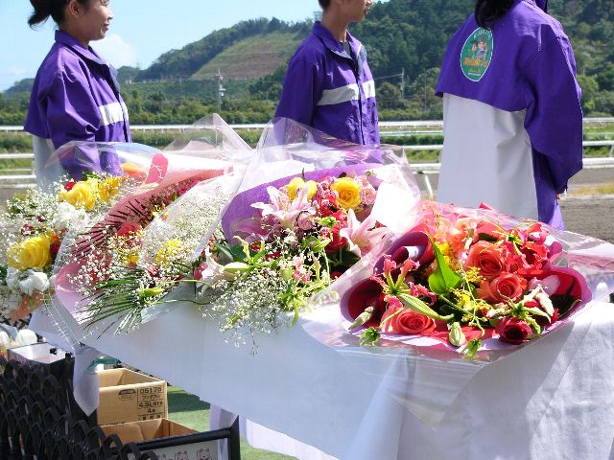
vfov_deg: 16.8
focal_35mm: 88
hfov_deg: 22.3
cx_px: 307
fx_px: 1561
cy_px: 230
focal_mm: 14.7
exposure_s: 1/500
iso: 50
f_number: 4
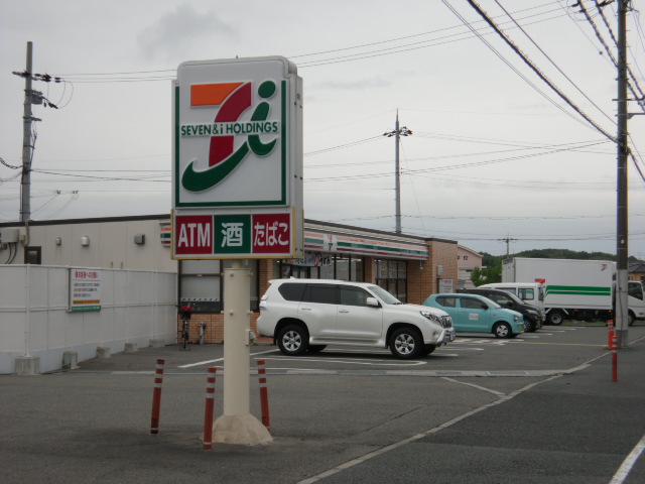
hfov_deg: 29.8
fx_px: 1211
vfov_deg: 22.6
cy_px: 242
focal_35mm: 65
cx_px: 322
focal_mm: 11.7
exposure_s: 1/160
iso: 100
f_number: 5.3
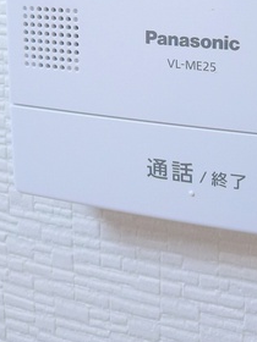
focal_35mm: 60
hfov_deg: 24.0
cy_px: -35
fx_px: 594
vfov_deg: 29.1
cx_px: 210
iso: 200
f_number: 2
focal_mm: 5.1
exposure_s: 1/60
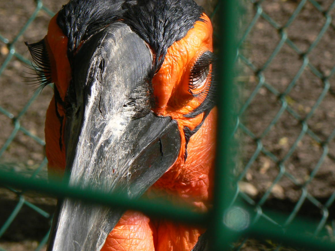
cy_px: 83
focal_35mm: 195
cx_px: 106
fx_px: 1887
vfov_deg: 7.6
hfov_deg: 10.1
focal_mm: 23.5
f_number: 5.6
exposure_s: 1/200
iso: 80
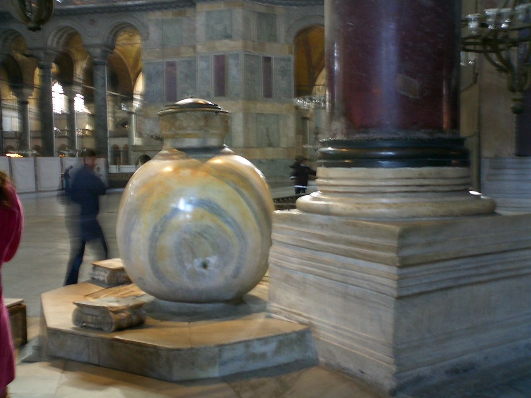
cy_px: 199
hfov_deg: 50.1
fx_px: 568
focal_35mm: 37
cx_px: 266
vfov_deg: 38.7
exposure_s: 1/2
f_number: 3.5
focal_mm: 5.6
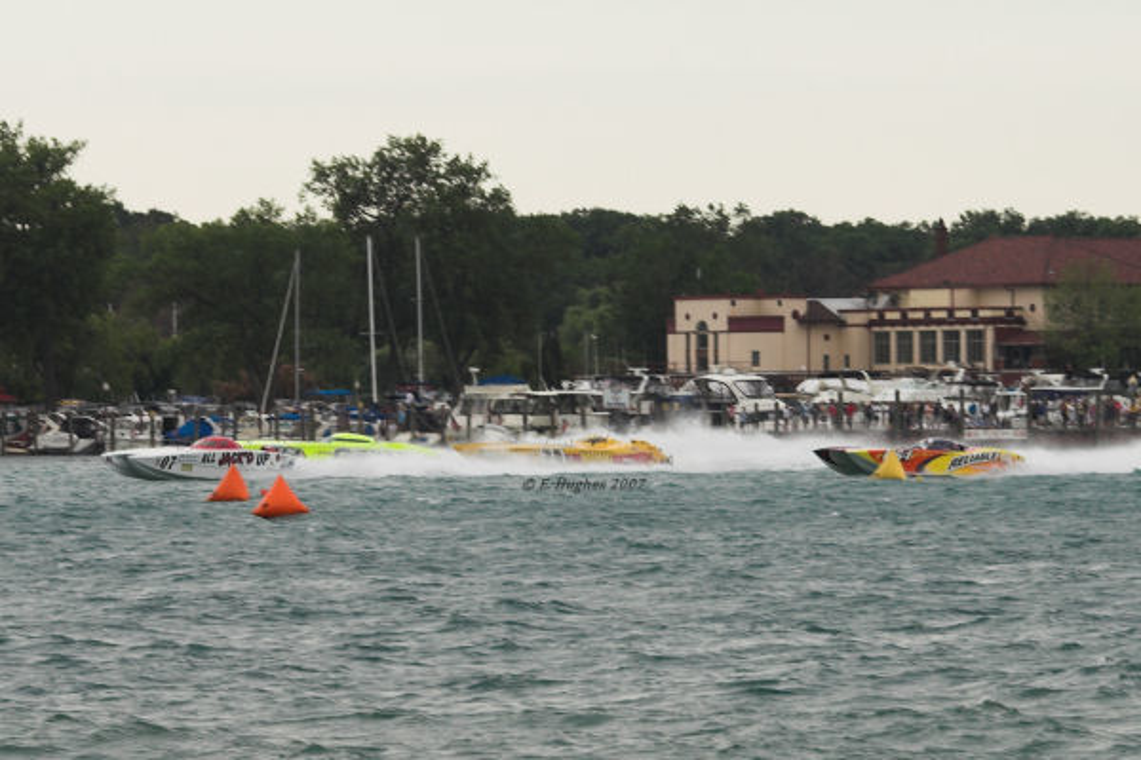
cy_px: 380
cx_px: 570
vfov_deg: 7.9
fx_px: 5514
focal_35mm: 174
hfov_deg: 11.8
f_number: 11
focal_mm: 116
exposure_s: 1/160
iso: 200
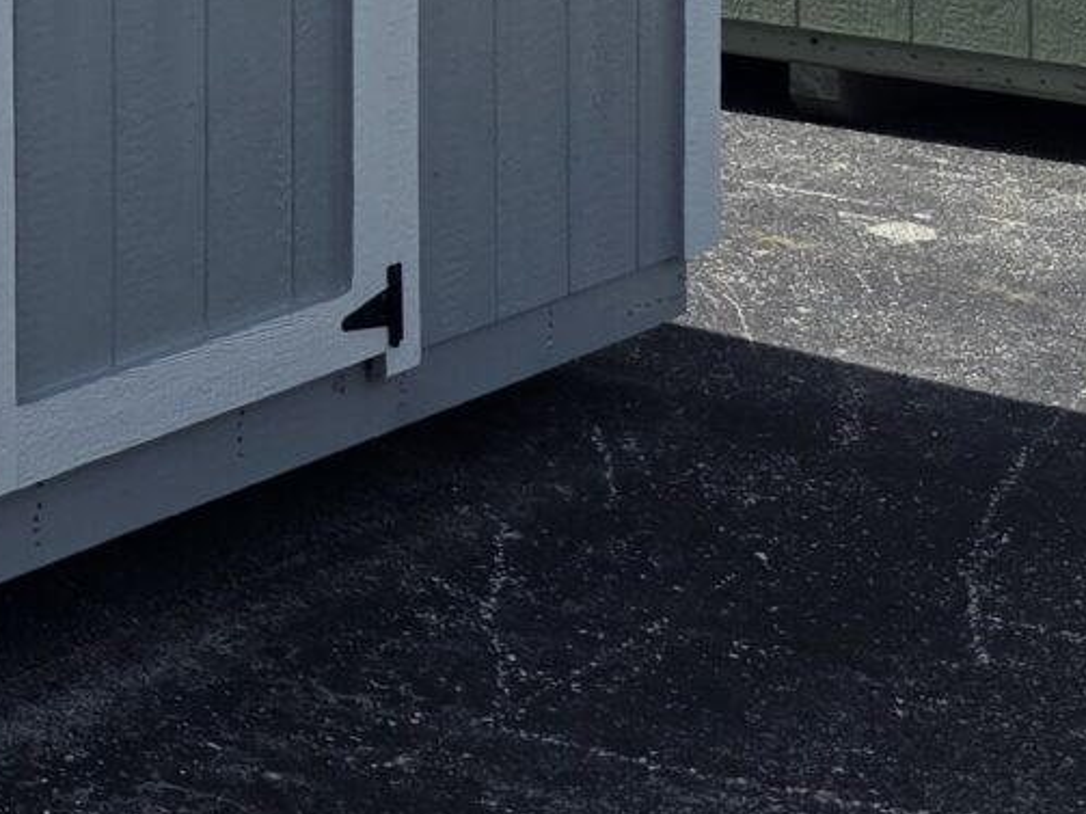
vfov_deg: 11.8
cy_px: -602
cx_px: -1000
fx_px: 3670
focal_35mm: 117
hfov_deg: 14.4
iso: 80
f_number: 1.7
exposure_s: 1/7626
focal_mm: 6.3
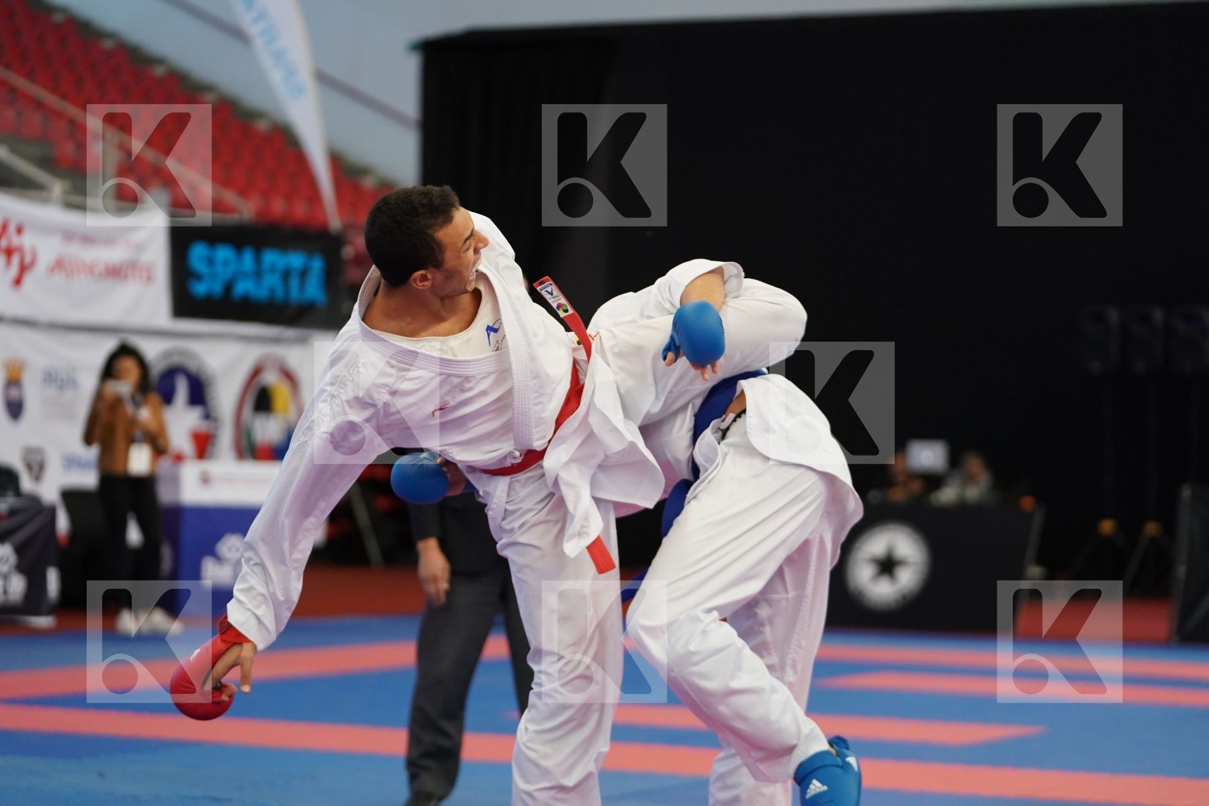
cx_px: 604
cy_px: 403
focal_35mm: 103
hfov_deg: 19.8
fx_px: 3459
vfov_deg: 13.3
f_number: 2.8
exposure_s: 1/1000
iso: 2500
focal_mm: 103
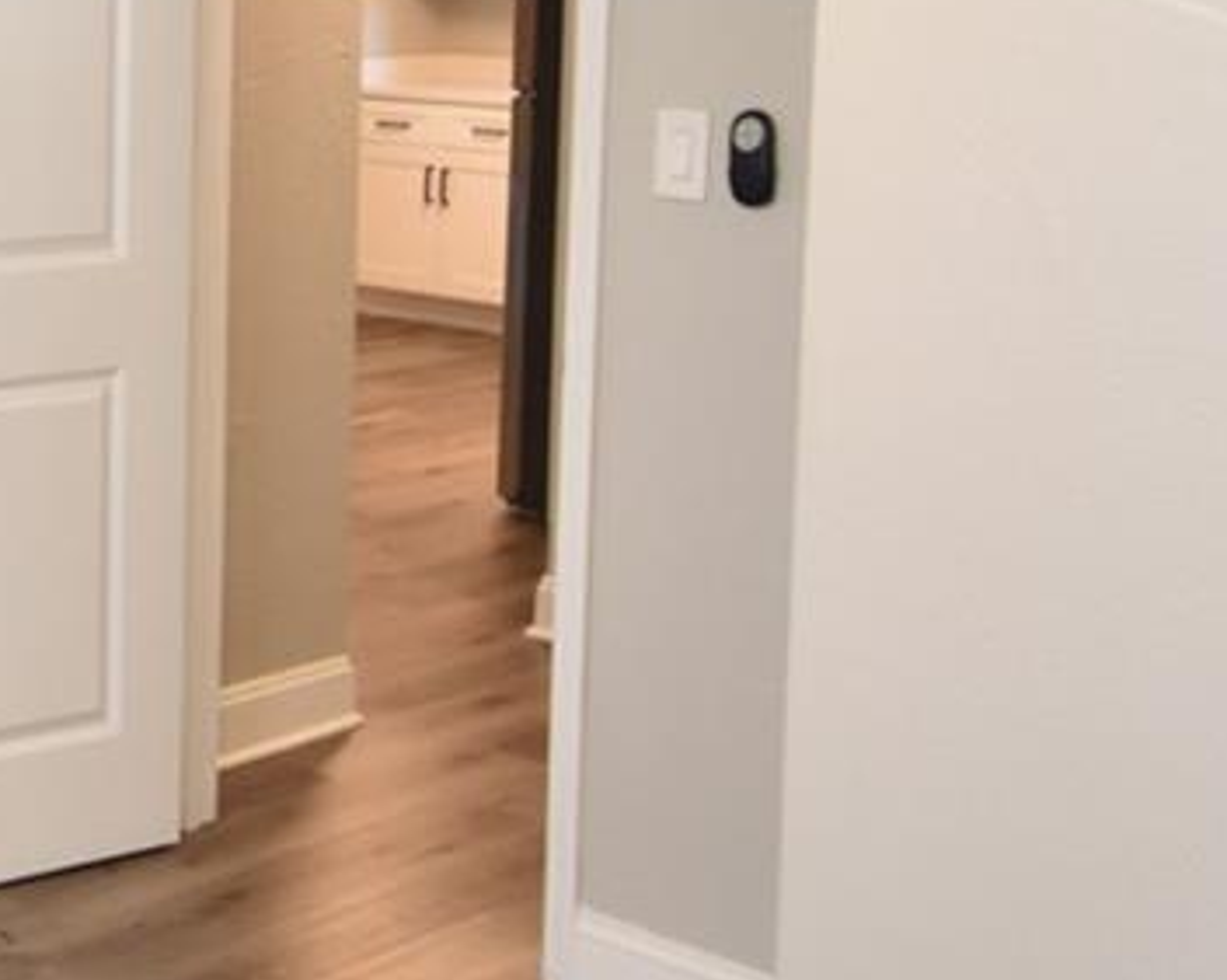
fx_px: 2322
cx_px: -132
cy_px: 192
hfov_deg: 27.1
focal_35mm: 64
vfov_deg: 23.5
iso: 800
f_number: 3.5
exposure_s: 1/60
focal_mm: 10
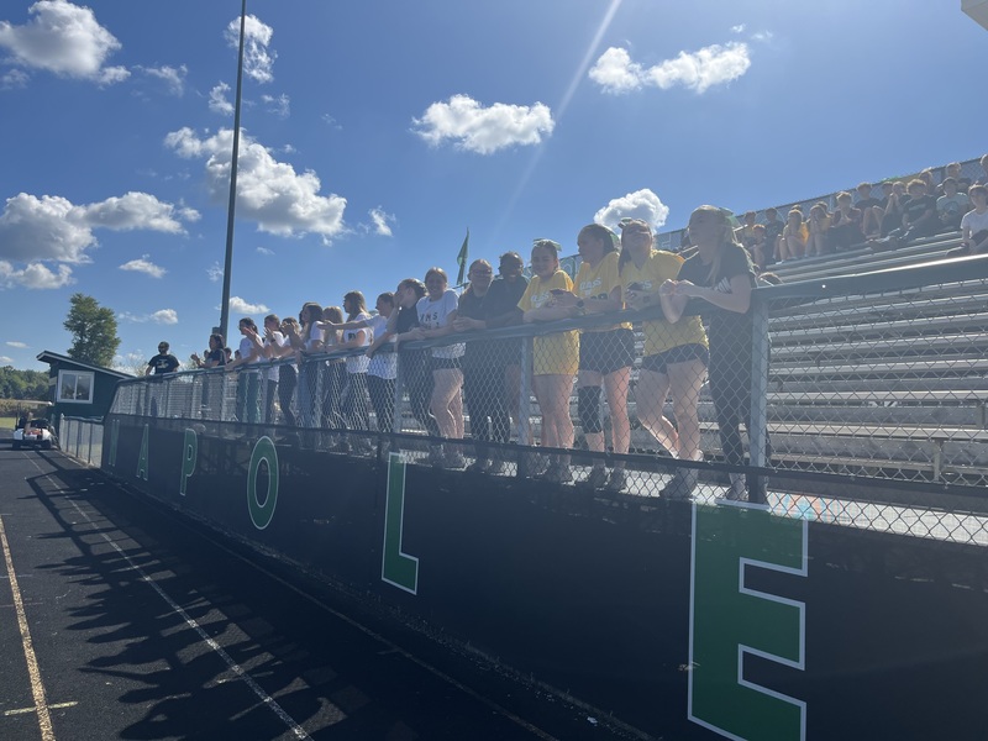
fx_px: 742
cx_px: 494
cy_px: 370
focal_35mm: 26
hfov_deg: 67.3
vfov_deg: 53.1
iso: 50
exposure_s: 1/4854
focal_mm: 5.1
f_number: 1.6
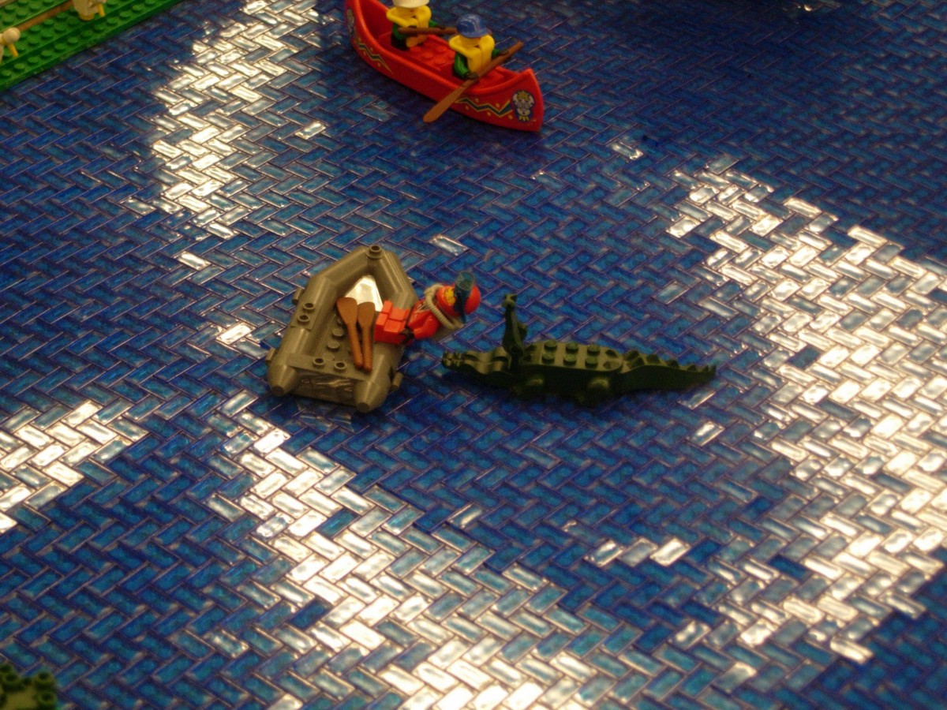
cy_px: 355
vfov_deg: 13.1
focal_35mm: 113
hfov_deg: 17.4
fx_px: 3091
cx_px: 474
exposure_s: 1/6.5
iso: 200
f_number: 4.9
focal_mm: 23.4
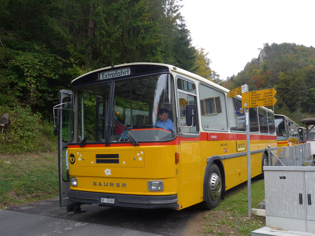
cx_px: 158
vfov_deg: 41.8
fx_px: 309
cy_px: 118
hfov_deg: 54.0
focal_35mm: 34
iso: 80
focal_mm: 7
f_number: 2.8
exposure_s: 1/160
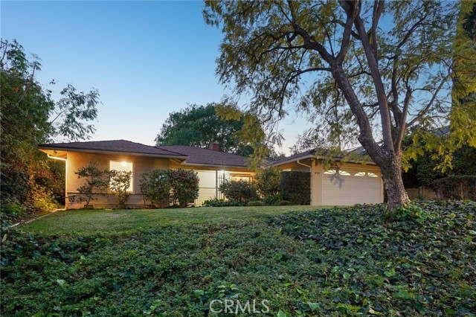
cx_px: 238
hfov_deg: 96.8
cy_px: 158
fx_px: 211
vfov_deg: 73.7
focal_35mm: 16
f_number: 8
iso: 800
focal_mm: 16
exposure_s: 1.6
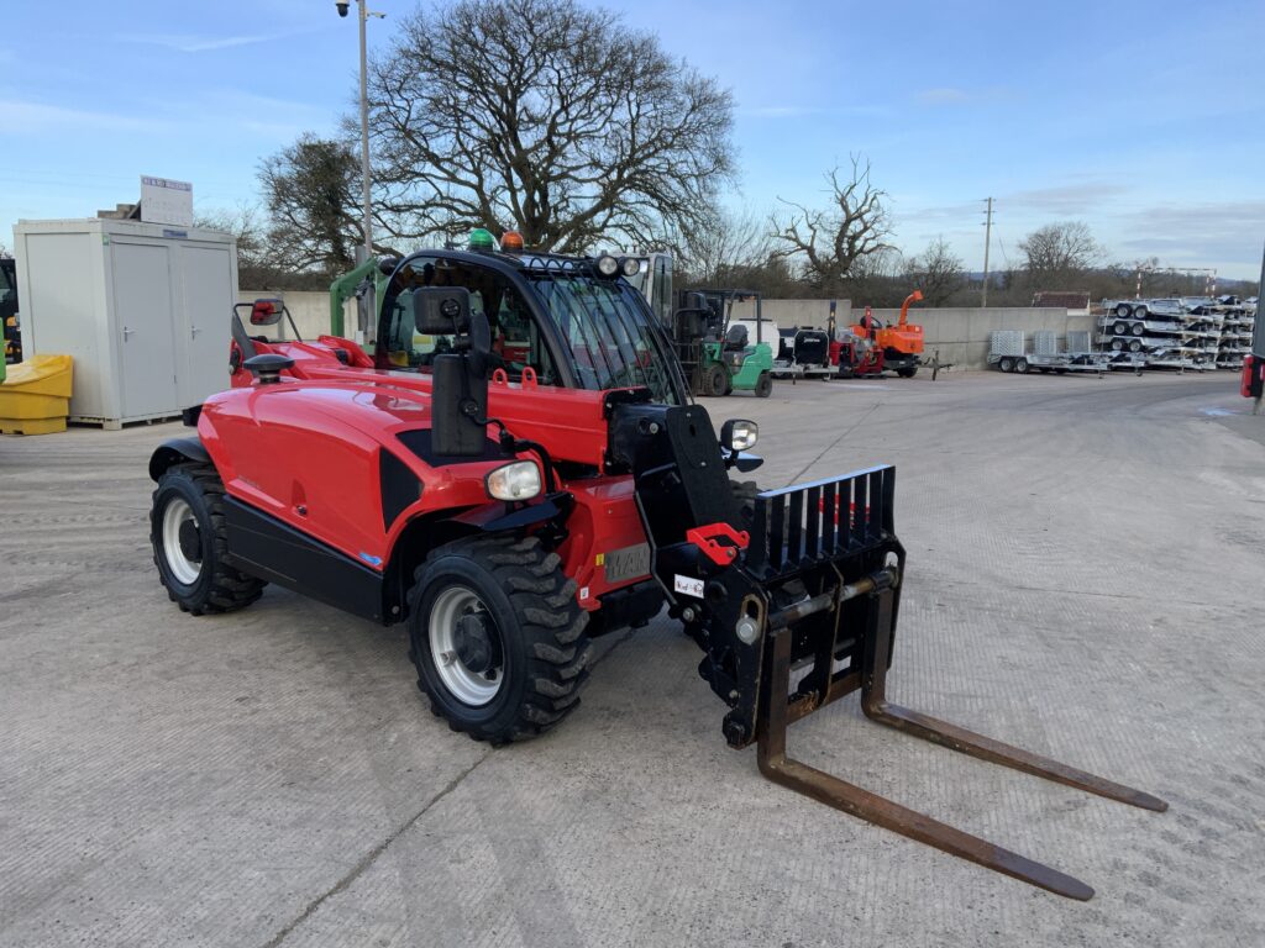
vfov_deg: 48.2
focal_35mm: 29
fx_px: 1060
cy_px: 474
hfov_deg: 61.7
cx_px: 632
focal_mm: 3
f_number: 1.8
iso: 16
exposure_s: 1/627
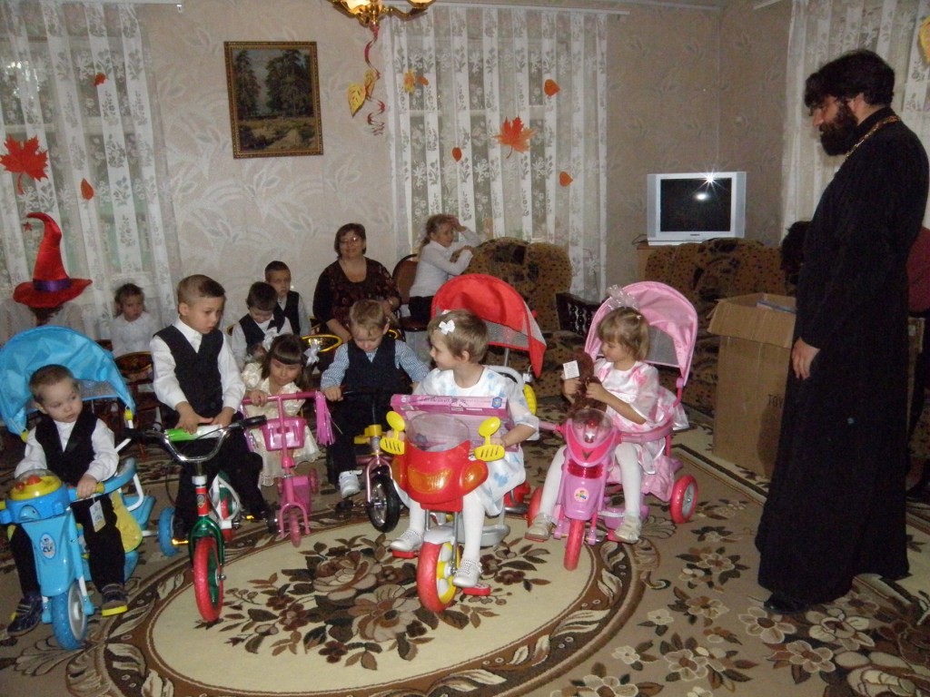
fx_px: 699
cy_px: 348
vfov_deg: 53.1
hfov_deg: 67.3
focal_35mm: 26
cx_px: 465
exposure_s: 1/500
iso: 800
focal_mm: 4.6
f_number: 5.6
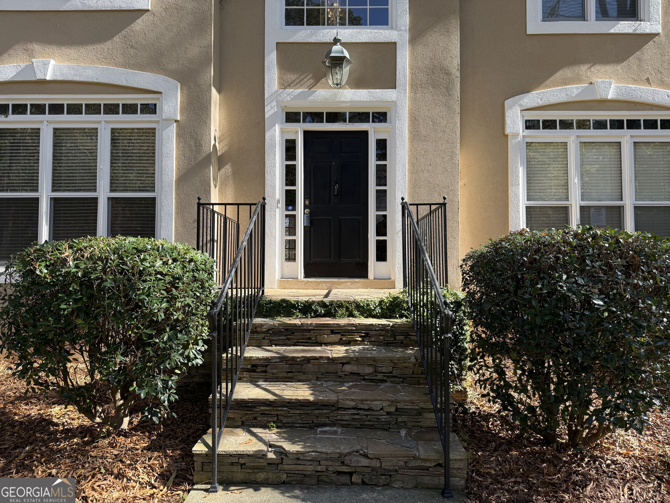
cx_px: 335
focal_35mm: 24
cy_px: 252
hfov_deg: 71.6
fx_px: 465
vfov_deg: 56.8
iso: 80
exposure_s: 1/931
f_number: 1.78
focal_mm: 6.76
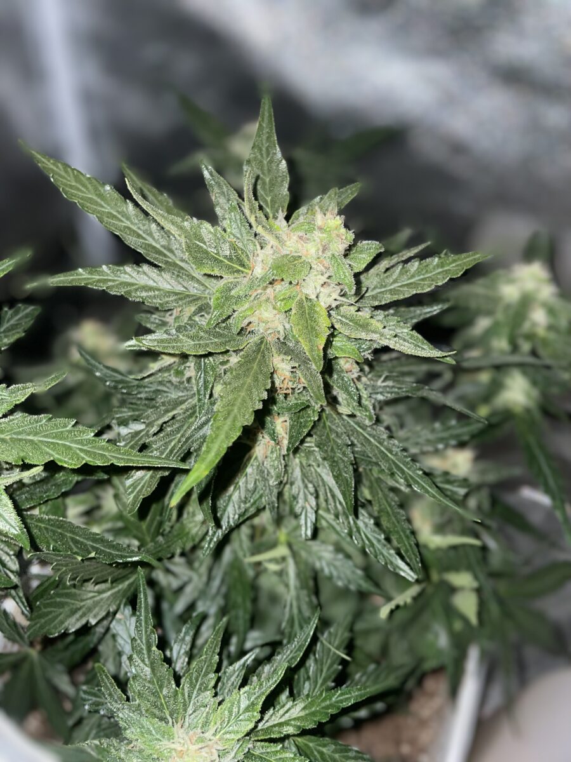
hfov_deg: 53.1
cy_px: 381
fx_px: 572
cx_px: 286
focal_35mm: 26
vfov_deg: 67.3
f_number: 1.6
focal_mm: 4.2
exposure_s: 1/58
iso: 32
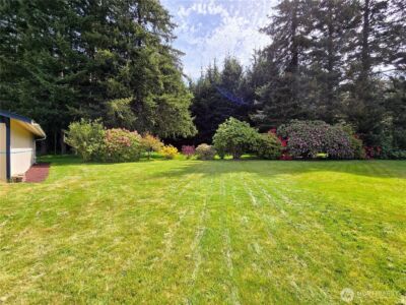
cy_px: 152
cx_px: 203
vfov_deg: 89.9
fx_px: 152
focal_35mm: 13
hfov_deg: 106.2
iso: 50
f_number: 2.2
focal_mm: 2.2
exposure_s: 1/1242
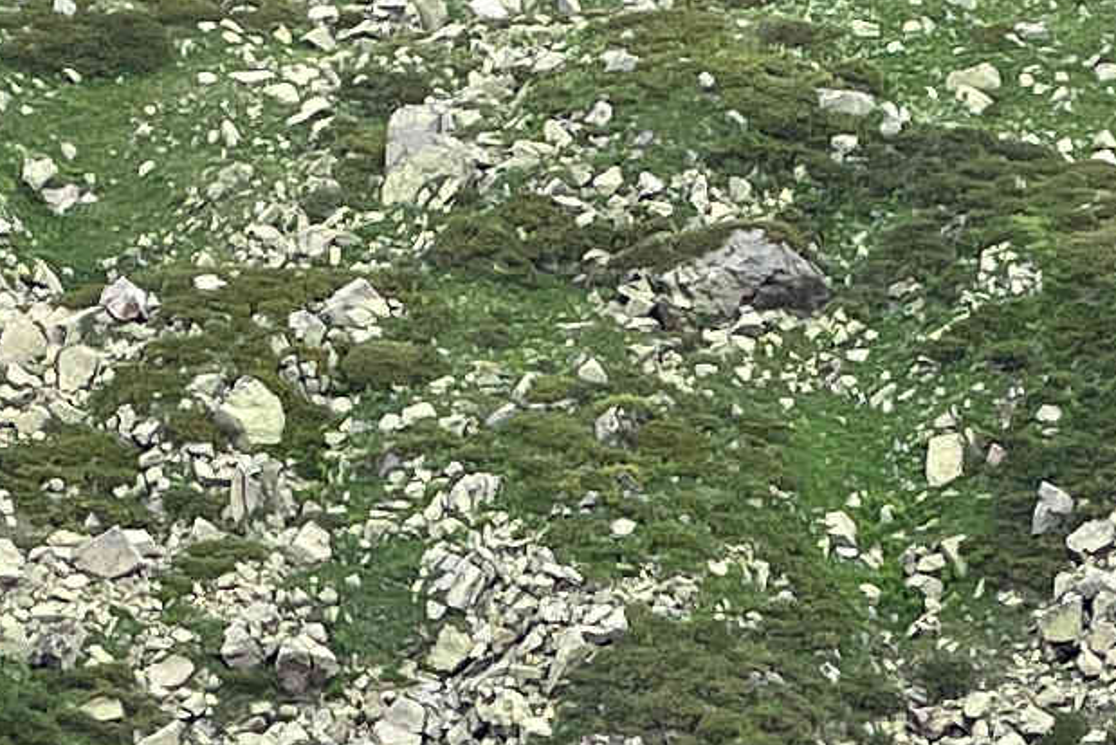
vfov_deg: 7.4
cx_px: 754
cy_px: 1587
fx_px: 5457
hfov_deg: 11.7
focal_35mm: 176
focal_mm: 4.2
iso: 32
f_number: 1.6
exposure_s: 1/842
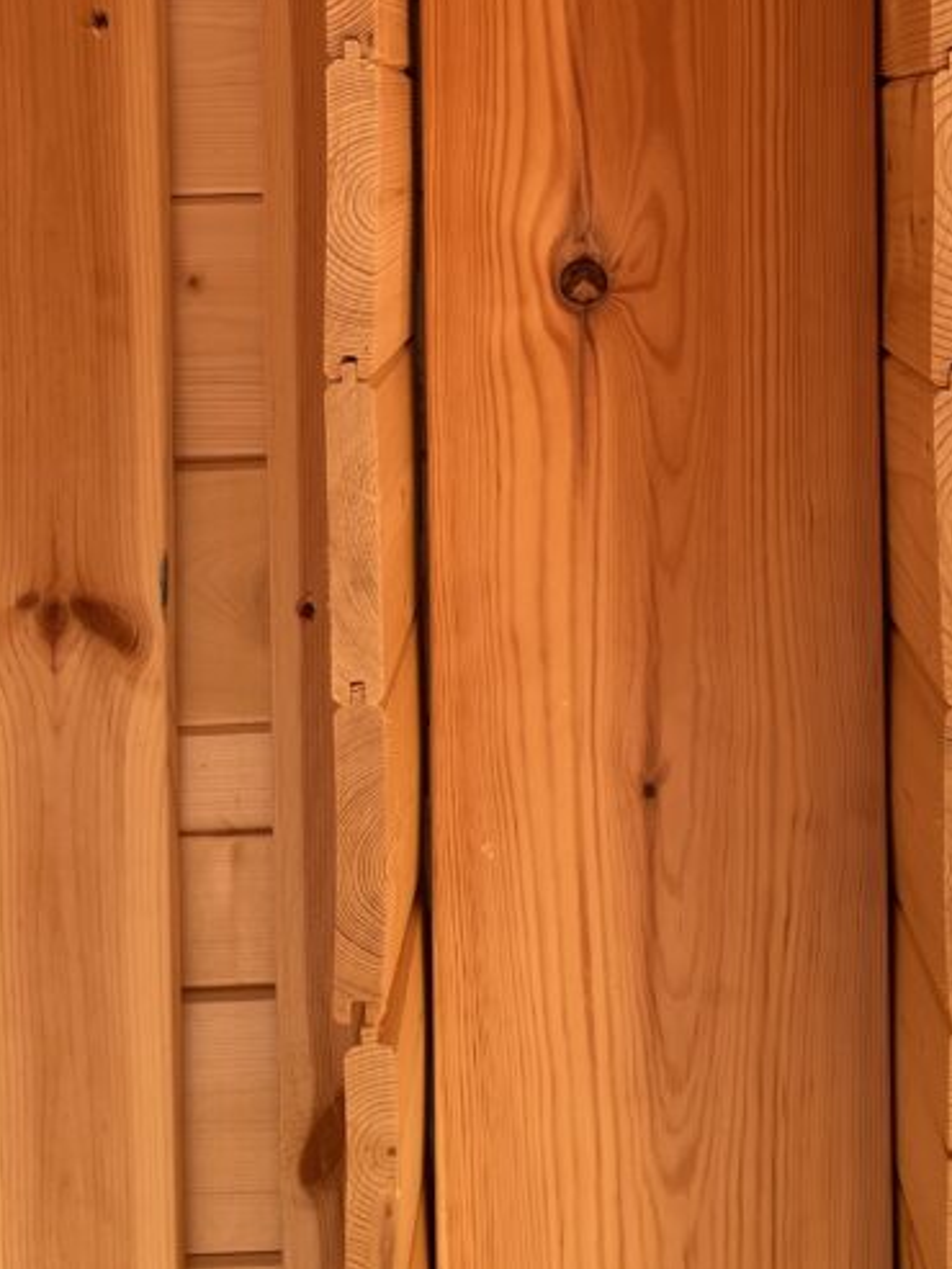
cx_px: 646
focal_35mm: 54
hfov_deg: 26.9
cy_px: 190
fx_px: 1979
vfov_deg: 34.1
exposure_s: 1/388
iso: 32
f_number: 1.6
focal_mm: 4.2
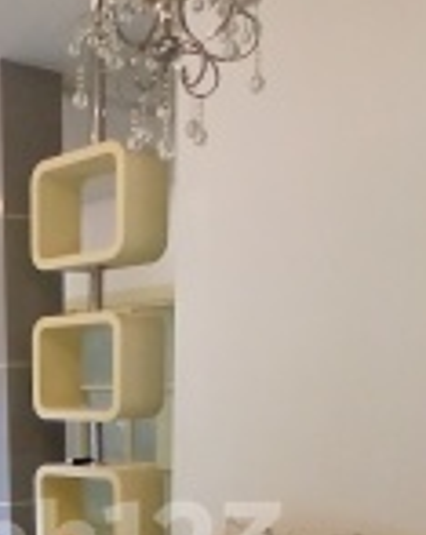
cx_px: -49
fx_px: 822
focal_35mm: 52
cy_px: 542
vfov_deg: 32.9
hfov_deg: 26.6
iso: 200
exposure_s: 1/33.3
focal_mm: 1.4
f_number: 2.2
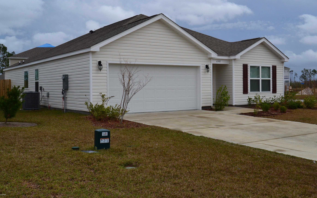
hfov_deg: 49.2
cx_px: 169
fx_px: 346
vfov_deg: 32.0
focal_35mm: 40
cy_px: 87
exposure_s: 1/500
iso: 400
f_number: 11
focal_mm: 24
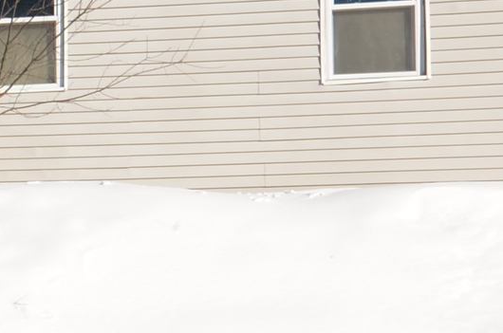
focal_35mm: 87
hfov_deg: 20.6
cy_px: 312
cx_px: -214
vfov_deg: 15.4
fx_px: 1213
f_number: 9
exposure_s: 1/320
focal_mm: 10
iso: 100
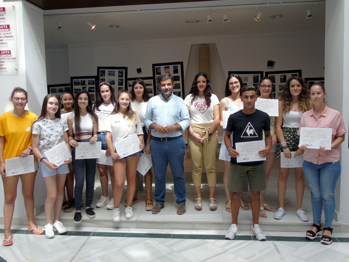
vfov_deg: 48.2
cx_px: 174
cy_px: 131
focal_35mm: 29
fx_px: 292
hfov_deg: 61.7
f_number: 3.6
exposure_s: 1/50
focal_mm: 5.2
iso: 80
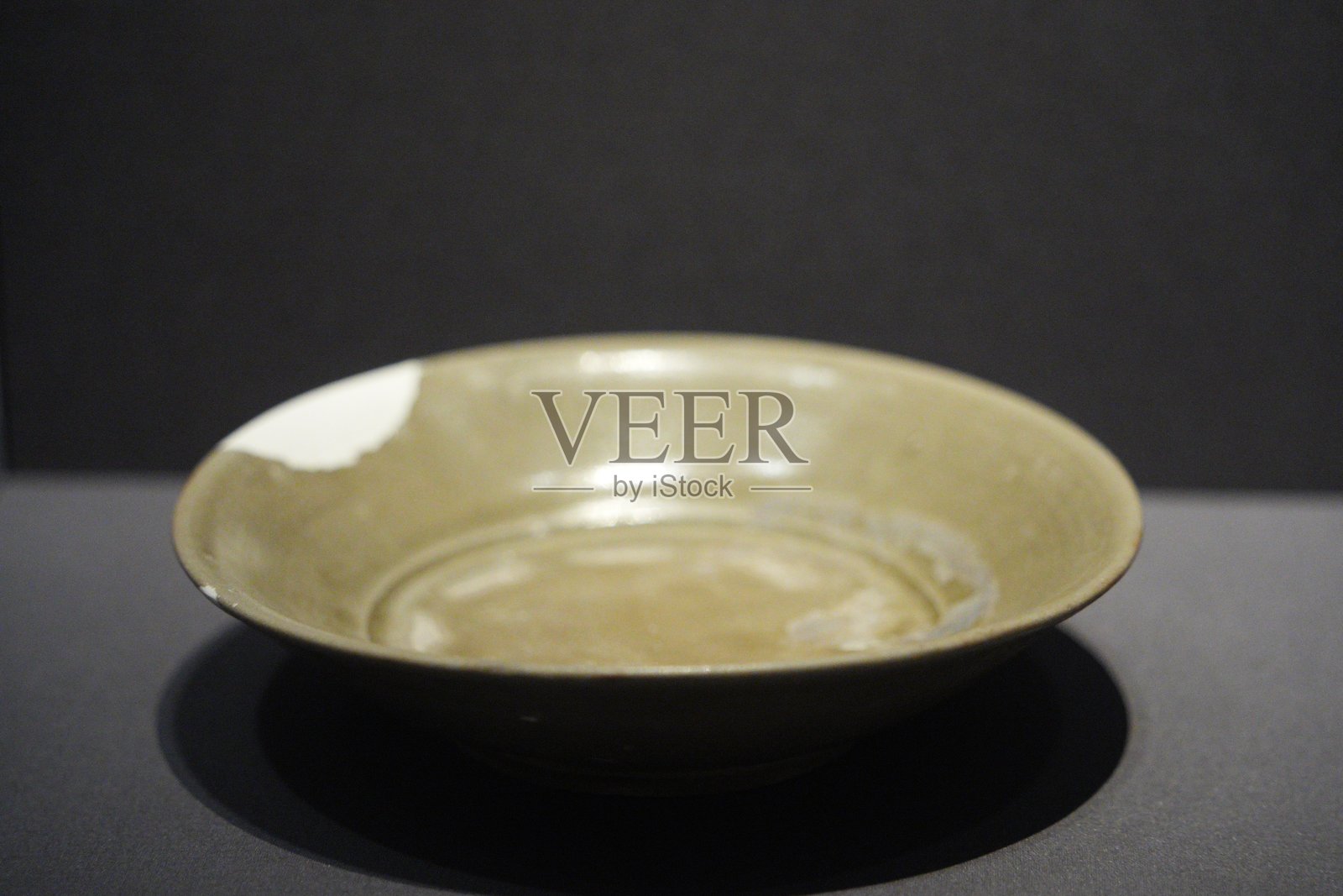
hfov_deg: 16.4
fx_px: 4663
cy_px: 448
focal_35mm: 125
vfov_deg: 11.0
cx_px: 672
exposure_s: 1/125
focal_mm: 125
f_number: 5
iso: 10000
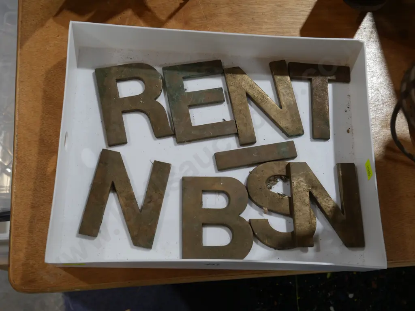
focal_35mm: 40
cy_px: 156
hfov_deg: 46.8
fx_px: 480
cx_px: 208
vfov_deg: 36.0
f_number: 5.6
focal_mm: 20
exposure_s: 1/60
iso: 400
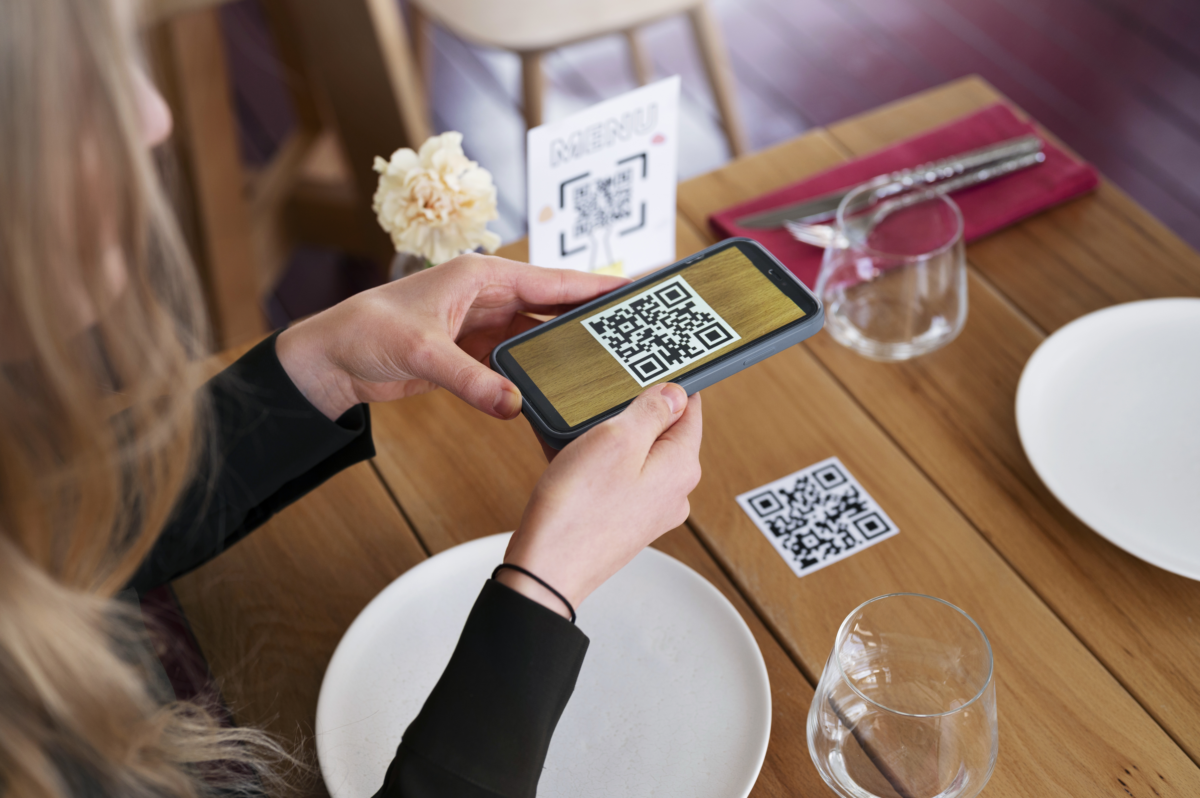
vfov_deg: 27.0
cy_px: 399
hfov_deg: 39.6
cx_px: 600
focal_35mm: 50
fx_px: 1666
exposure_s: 1/250
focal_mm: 50
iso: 320
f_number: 3.5
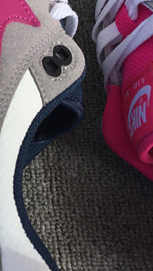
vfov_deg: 26.4
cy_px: 102
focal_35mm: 80
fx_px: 576
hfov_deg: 14.2
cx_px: -68
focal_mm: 3.3
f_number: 2.4
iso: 25
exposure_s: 1/407
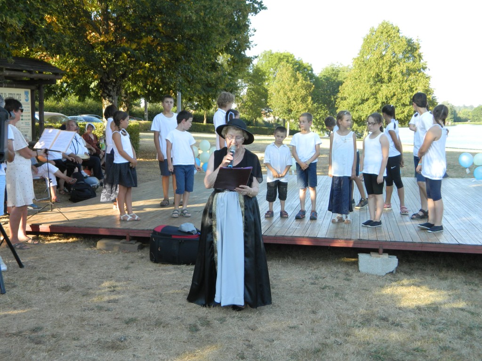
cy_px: 180
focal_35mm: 41
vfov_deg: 35.1
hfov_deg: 45.8
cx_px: 241
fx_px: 571
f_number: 3.5
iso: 80
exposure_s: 1/125
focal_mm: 7.3
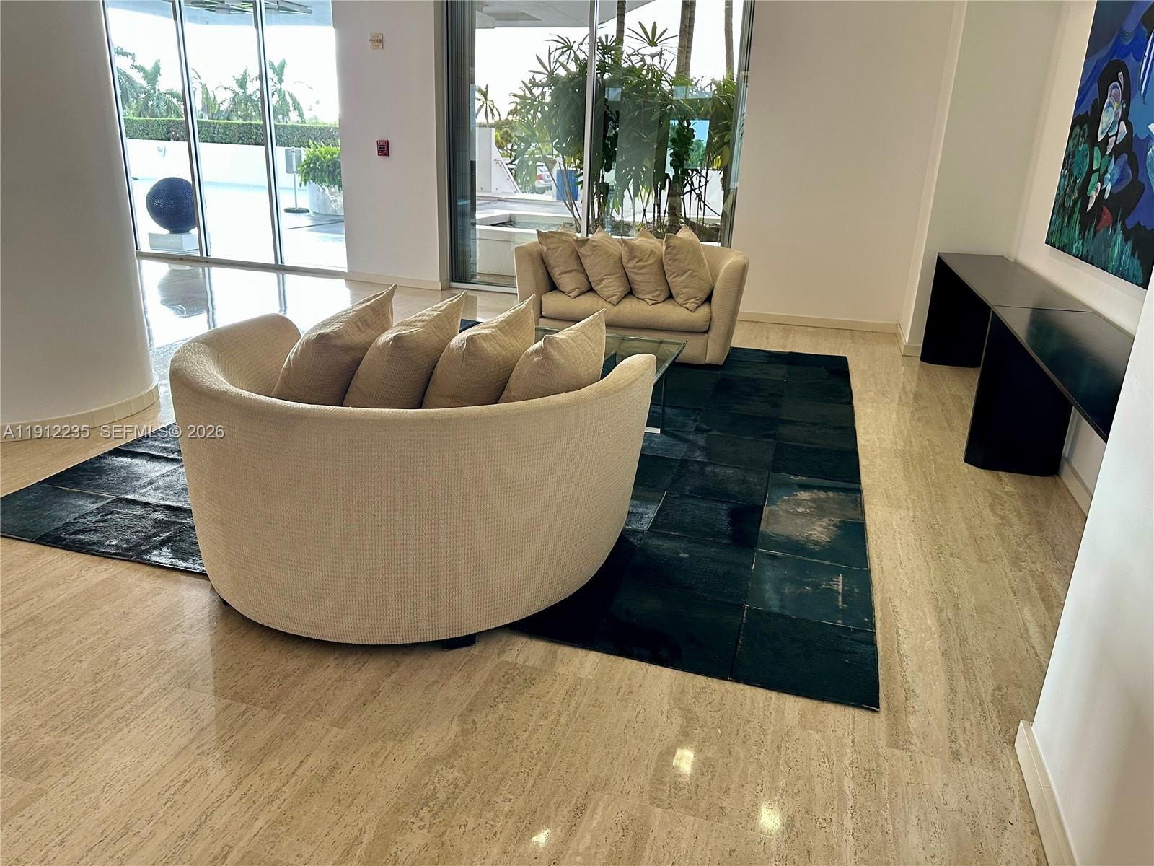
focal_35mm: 24
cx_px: 577
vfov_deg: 56.8
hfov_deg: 71.6
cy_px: 433
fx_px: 800
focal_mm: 6.86
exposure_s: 1/121
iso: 250
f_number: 1.78
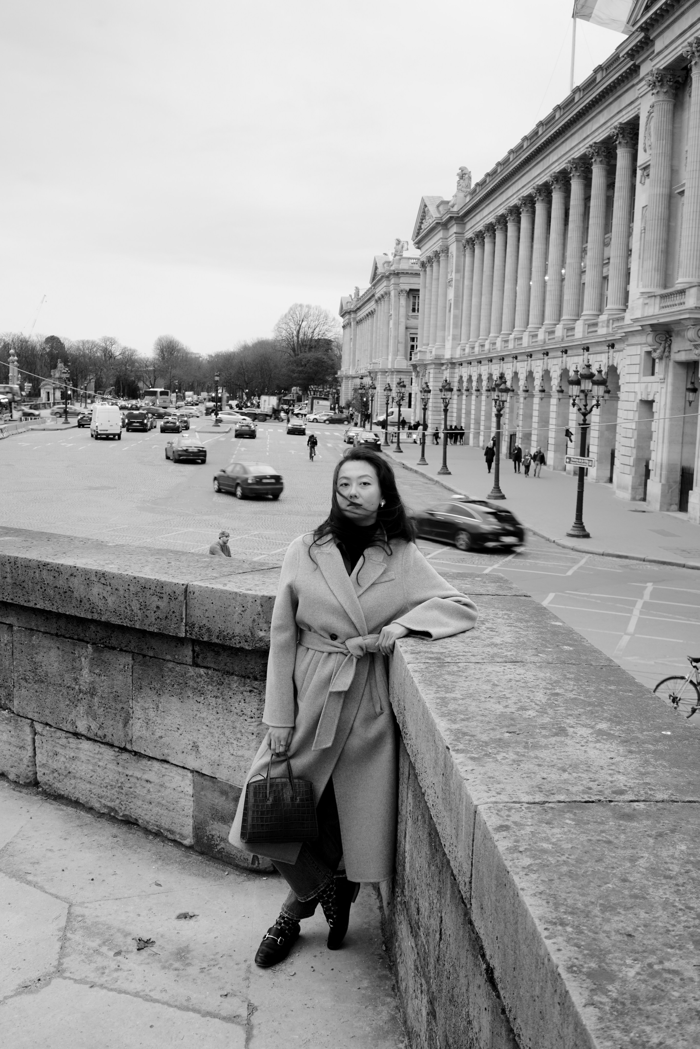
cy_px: 524
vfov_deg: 54.4
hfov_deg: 37.9
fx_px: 1020
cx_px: 350
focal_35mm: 35
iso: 500
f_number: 8
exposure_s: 1/25
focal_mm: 35
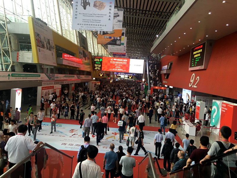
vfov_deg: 48.2
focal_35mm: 29
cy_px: 89
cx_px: 118
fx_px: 199
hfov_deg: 61.7
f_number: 2.2
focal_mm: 4.15
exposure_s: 1/33
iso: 25
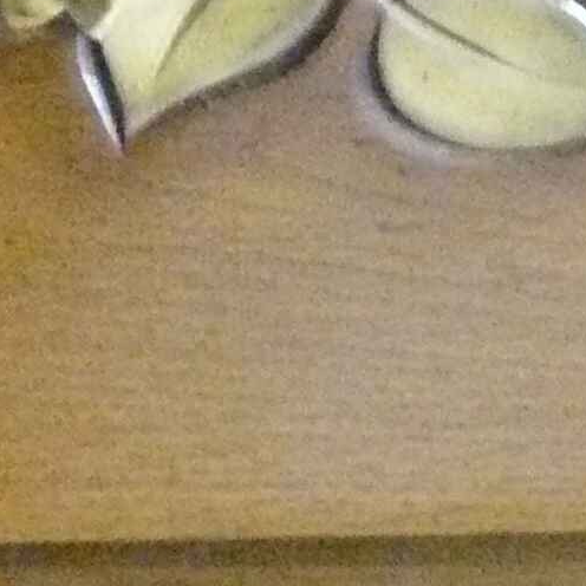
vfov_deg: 8.5
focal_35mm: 197
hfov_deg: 8.8
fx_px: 3773
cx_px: -98
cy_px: -510
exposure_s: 1/30
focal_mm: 6
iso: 800
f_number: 2.8
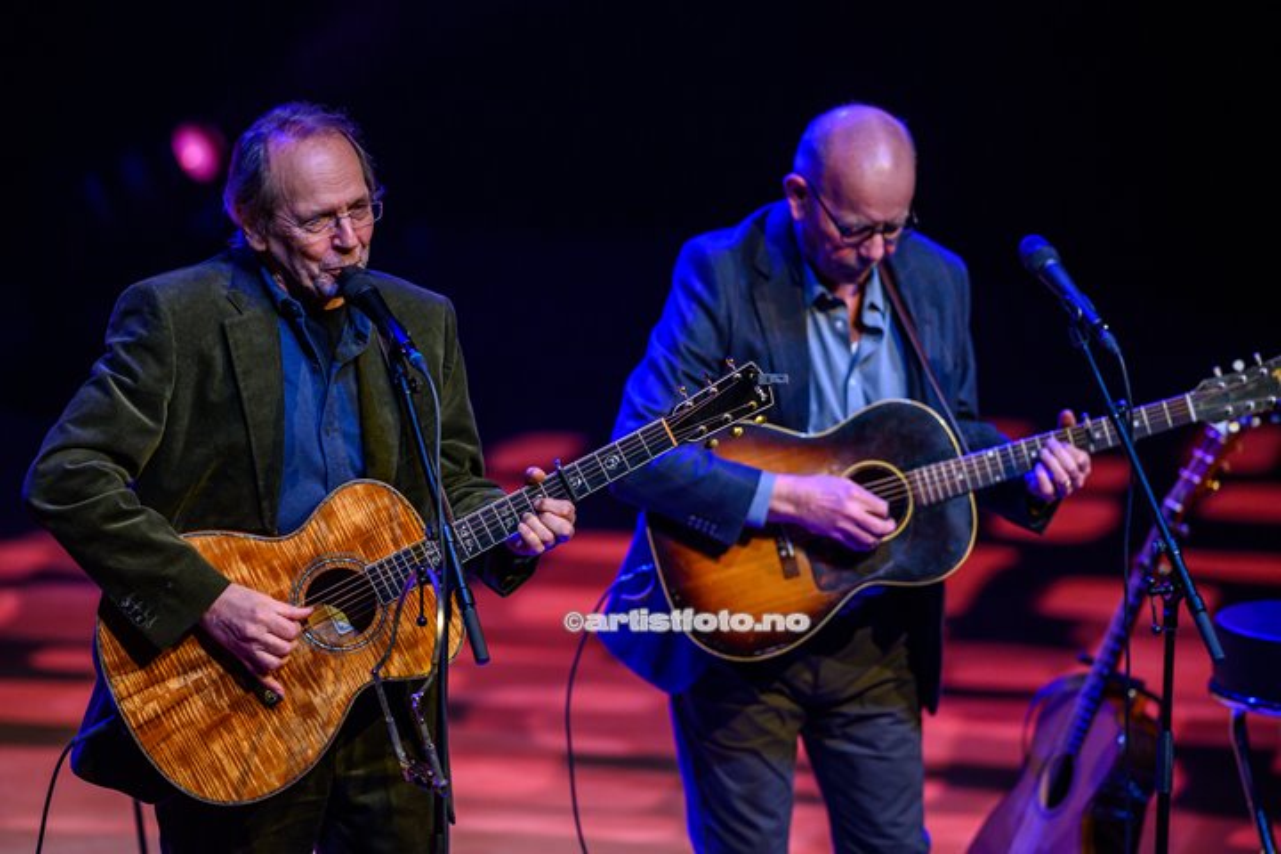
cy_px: 427
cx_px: 640
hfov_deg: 6.9
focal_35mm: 300
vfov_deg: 4.6
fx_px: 10674
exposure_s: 1/400
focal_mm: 300
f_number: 3.2
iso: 2000
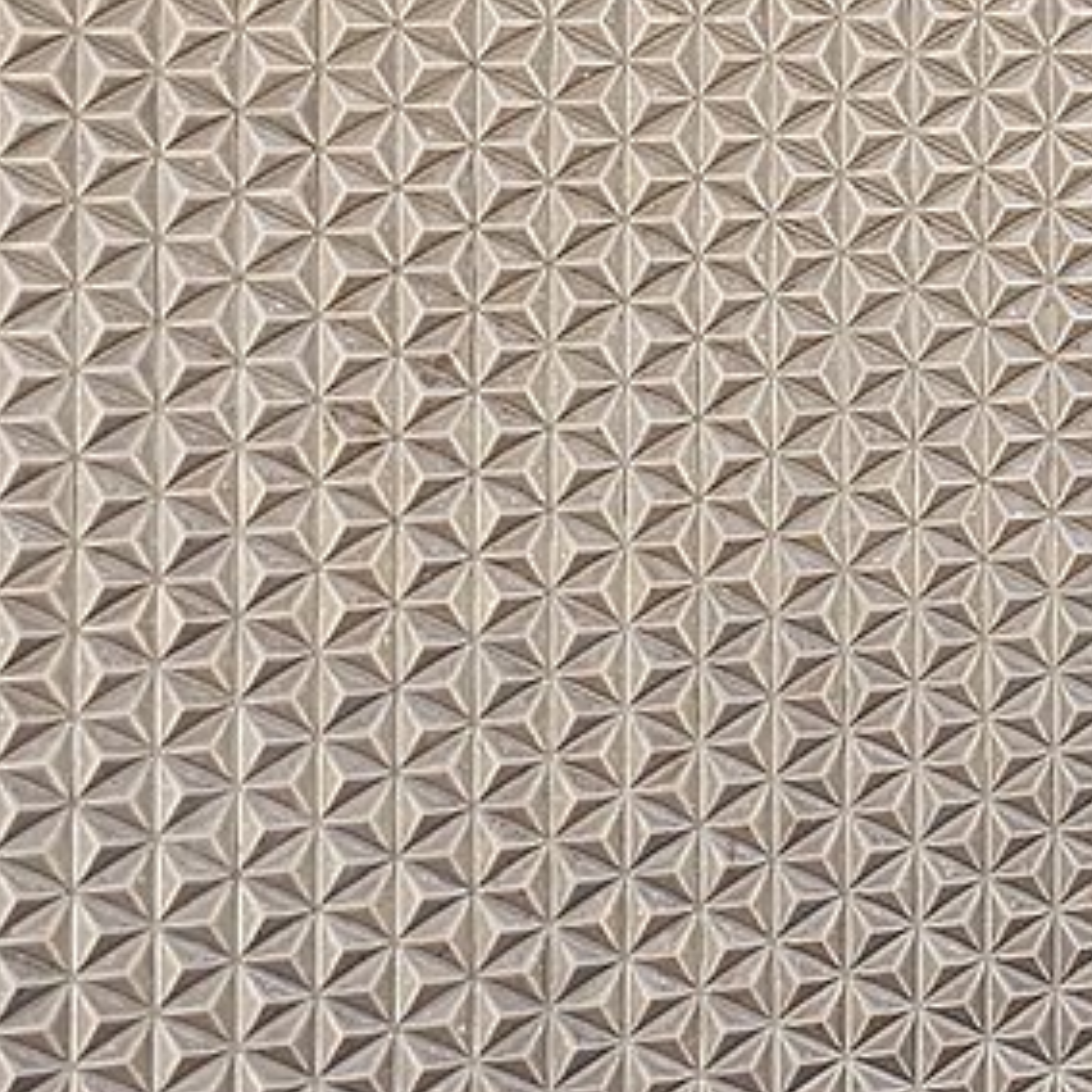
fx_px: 3926
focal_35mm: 110
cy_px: -96
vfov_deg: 15.4
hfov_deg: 13.9
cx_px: 2053
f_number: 1.7
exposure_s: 1/180
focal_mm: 6.3
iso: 160
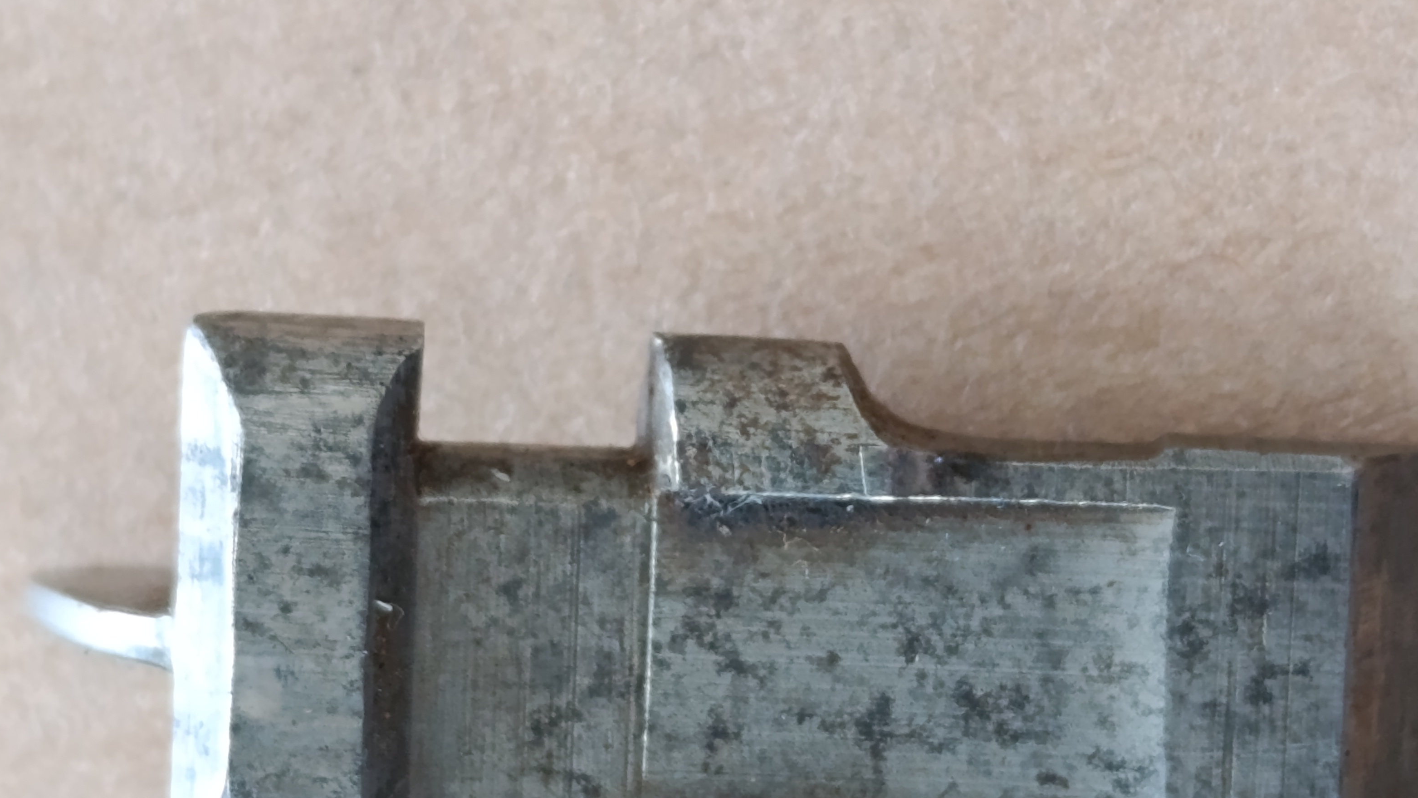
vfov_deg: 9.3
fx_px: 4925
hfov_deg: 16.4
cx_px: 724
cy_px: 513
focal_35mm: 131
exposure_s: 1/100
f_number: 1.6
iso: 500
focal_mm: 6.14
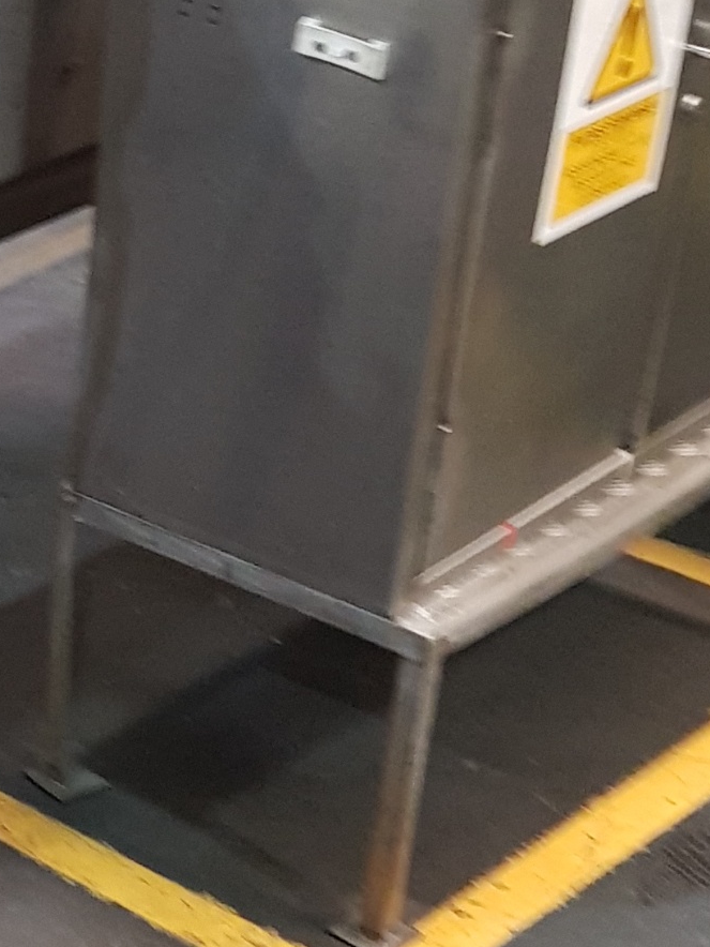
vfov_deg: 20.4
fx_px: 2625
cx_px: -569
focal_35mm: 96
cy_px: 578
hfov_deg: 13.7
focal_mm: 4.3
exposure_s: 1/14
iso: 250
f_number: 1.7
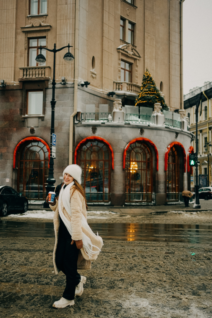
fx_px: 309
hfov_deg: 37.9
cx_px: 106
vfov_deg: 54.4
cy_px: 159
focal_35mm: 35
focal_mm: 35
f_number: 2
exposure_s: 1/500
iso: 250
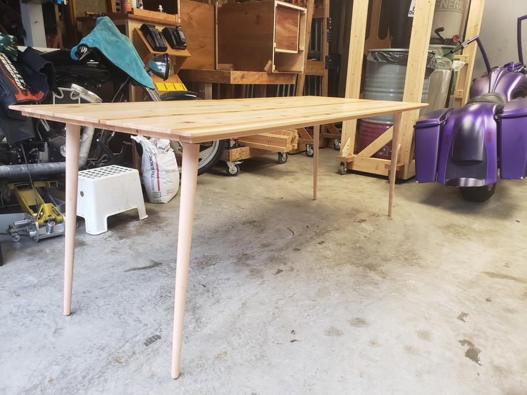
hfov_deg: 67.3
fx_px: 396
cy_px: 198
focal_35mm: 26
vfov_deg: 53.1
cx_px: 264
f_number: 2.4
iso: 250
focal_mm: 4.3
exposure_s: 1/60
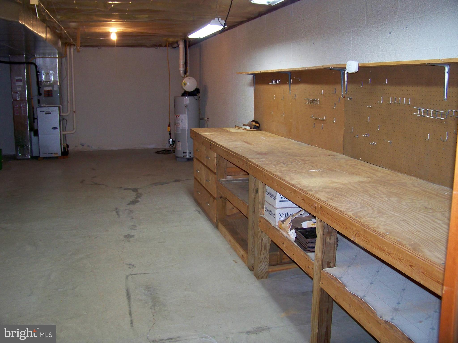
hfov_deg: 55.4
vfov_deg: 42.9
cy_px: 172
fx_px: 437
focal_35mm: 33
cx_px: 229
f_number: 2.8
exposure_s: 1/30
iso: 200
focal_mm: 5.85
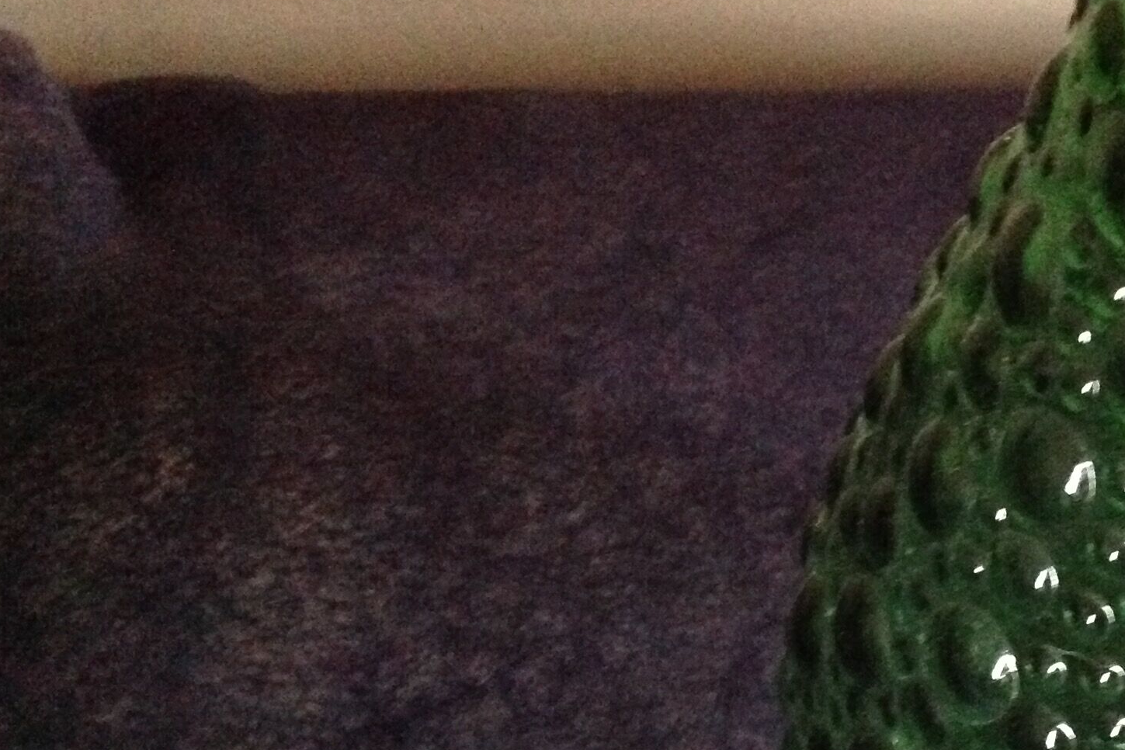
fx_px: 2031
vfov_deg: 20.6
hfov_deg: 30.1
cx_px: 928
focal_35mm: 65
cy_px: 653
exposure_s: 1/15
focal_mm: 4.28
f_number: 2.4
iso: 800
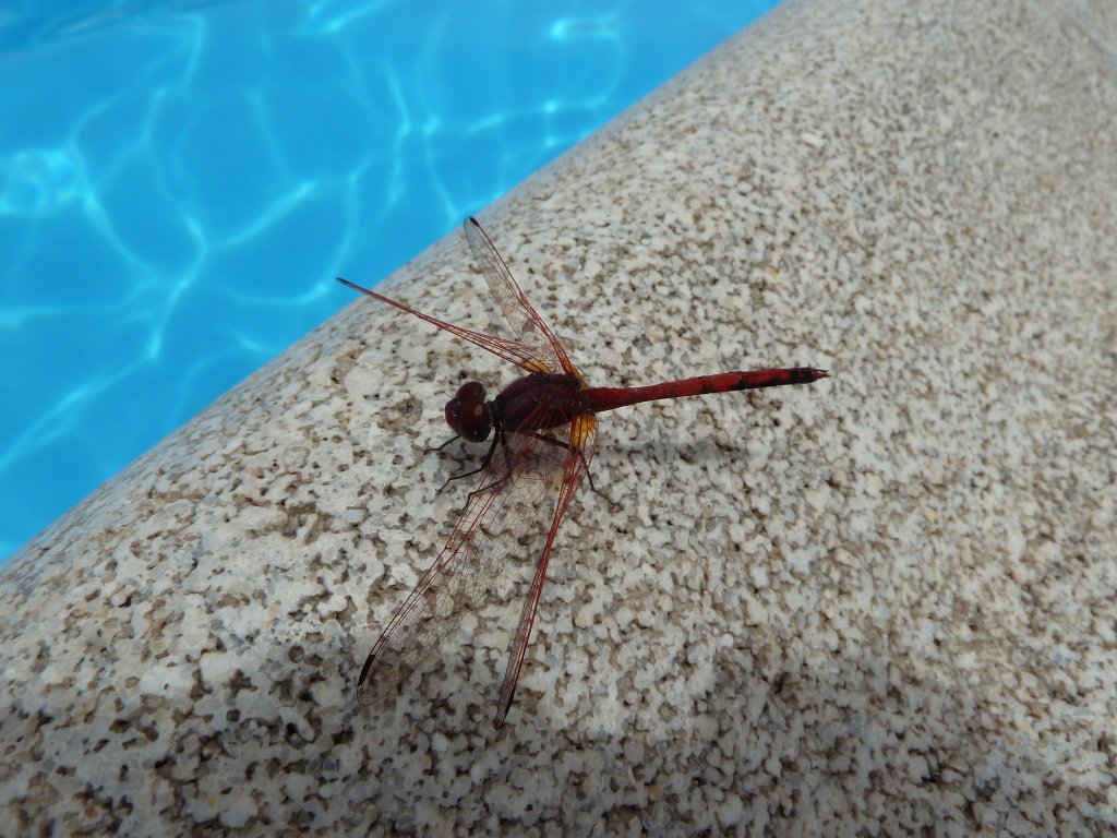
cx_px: 558
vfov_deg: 54.9
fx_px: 807
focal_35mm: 25
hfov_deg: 69.4
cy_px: 419
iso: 80
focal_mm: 4.1
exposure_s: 1/640
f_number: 5.6
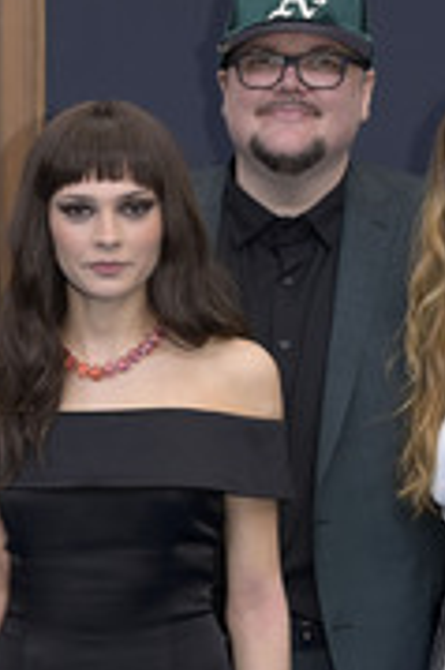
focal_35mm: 111
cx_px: 39
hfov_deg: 12.2
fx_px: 2062
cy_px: 483
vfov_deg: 18.3
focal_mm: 44
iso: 500
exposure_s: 1/250
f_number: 5.6
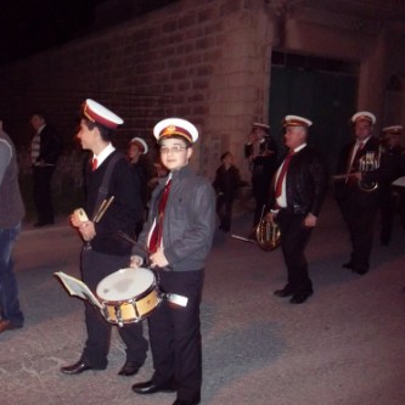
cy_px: 203
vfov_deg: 43.9
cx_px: 146
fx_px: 503
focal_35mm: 38
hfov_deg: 43.4
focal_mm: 5.7
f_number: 2.9
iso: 400
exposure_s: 1/30
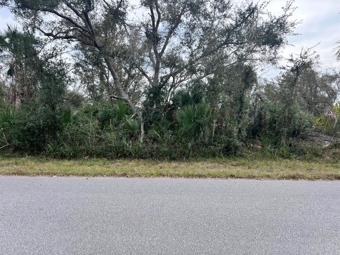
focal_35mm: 26
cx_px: 170
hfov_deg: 67.3
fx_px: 255
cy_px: 128
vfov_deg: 53.1
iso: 50
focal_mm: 5.7
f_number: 1.5
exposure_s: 1/1280
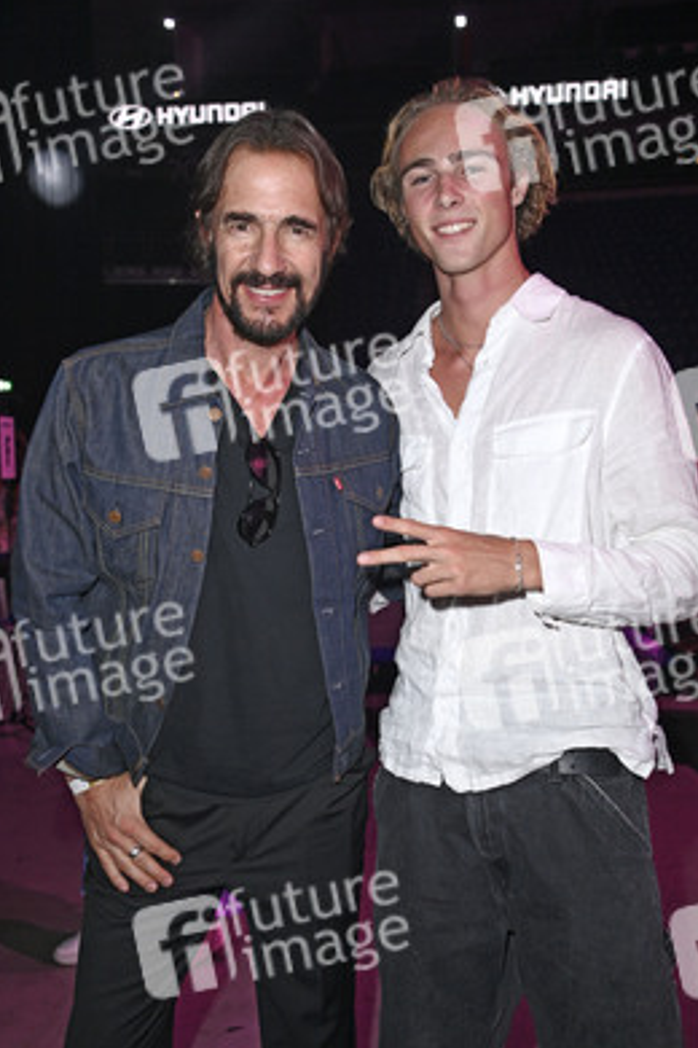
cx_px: 349
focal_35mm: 41
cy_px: 532
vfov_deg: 47.4
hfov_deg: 32.6
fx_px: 1192
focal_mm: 40
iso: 1600
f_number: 5.6
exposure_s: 1/160
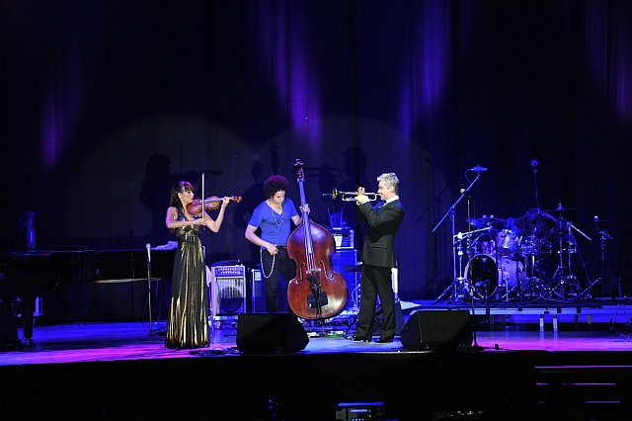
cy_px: 210
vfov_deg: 6.9
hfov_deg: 10.3
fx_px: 3509
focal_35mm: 200
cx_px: 316
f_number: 3.2
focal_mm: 200
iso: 1250
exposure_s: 1/125
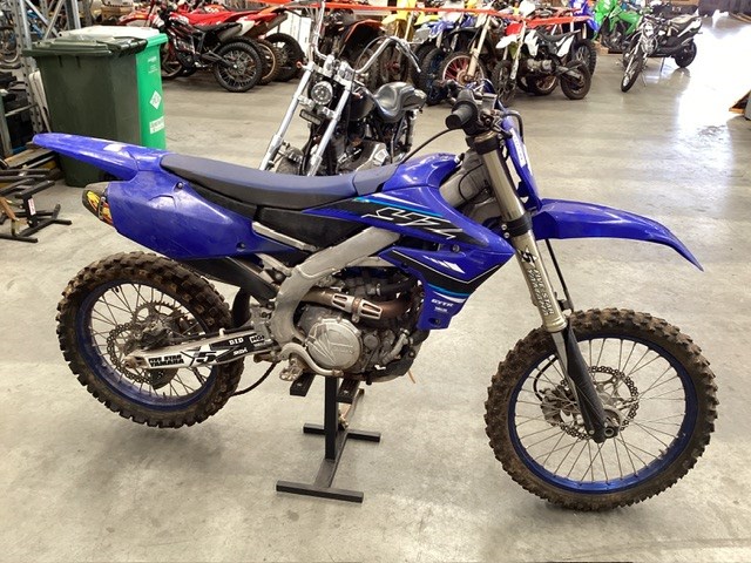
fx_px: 673
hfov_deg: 58.4
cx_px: 376
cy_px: 282
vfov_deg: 45.4
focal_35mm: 31
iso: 80
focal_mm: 3.3
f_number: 2.4
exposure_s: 1/50
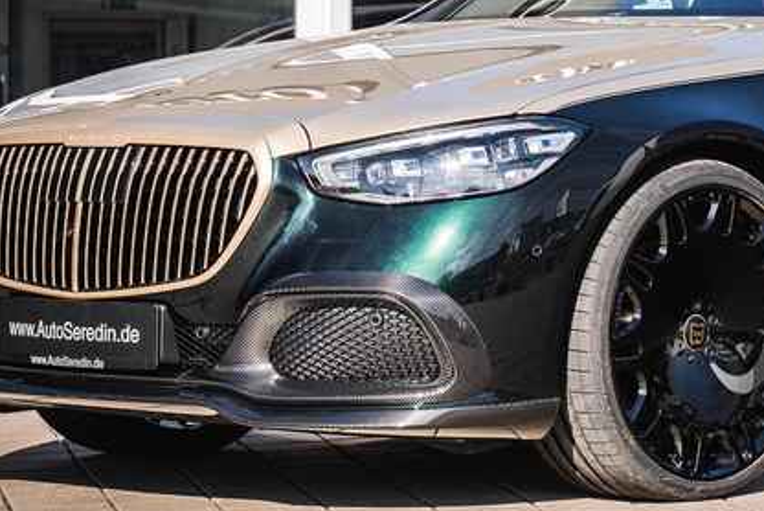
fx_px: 3249
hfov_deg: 13.2
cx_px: 784
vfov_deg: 8.9
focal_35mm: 153
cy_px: 13
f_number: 6.3
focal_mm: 59
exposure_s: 1/320
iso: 500
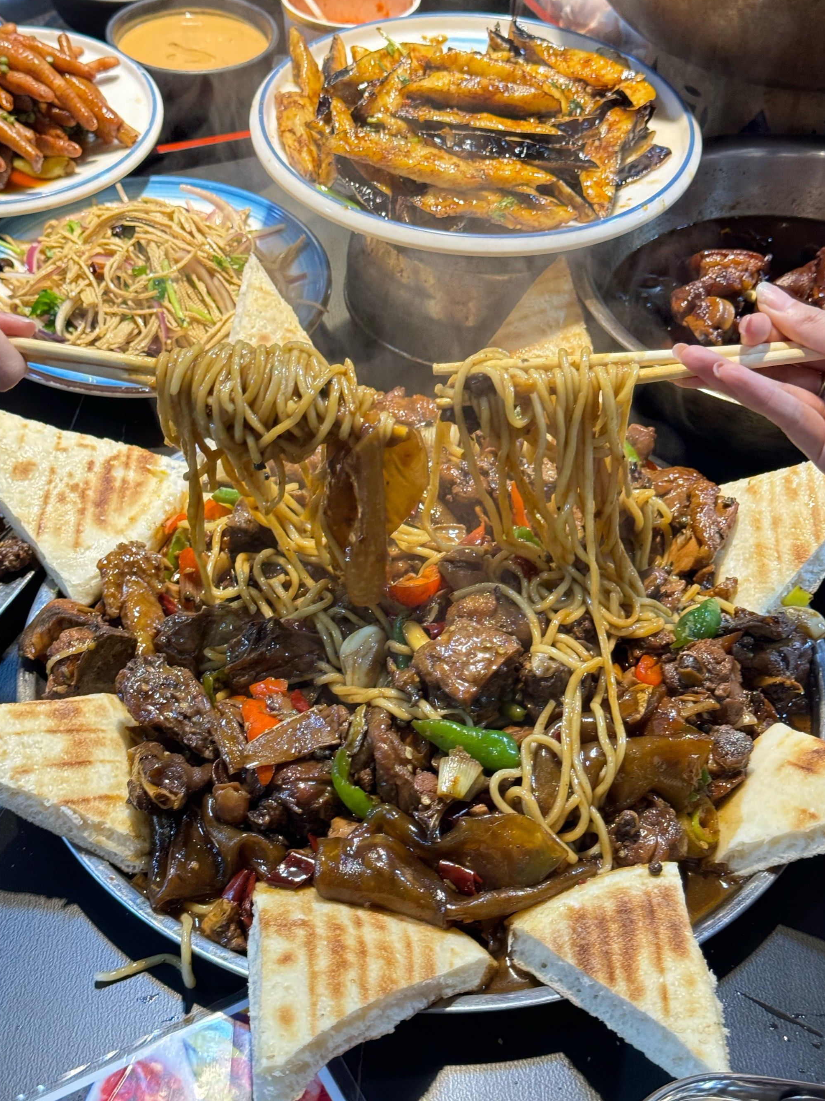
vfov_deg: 38.9
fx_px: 1557
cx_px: 409
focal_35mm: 49
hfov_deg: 29.7
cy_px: 553
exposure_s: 1/33
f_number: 1.78
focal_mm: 6.86
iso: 200
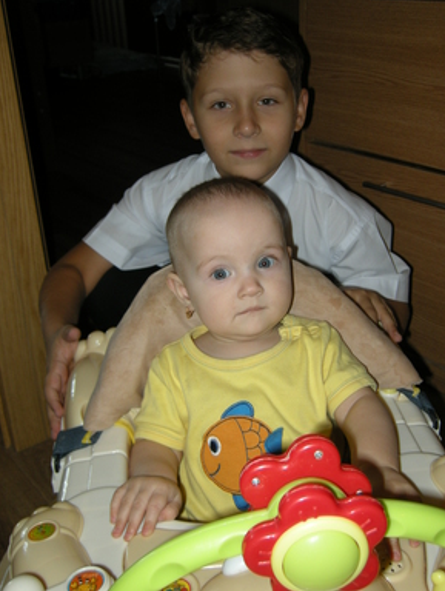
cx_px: 251
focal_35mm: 41
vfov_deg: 45.7
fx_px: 701
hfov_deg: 35.2
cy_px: 269
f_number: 3
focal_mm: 7.5
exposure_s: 1/60
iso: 64
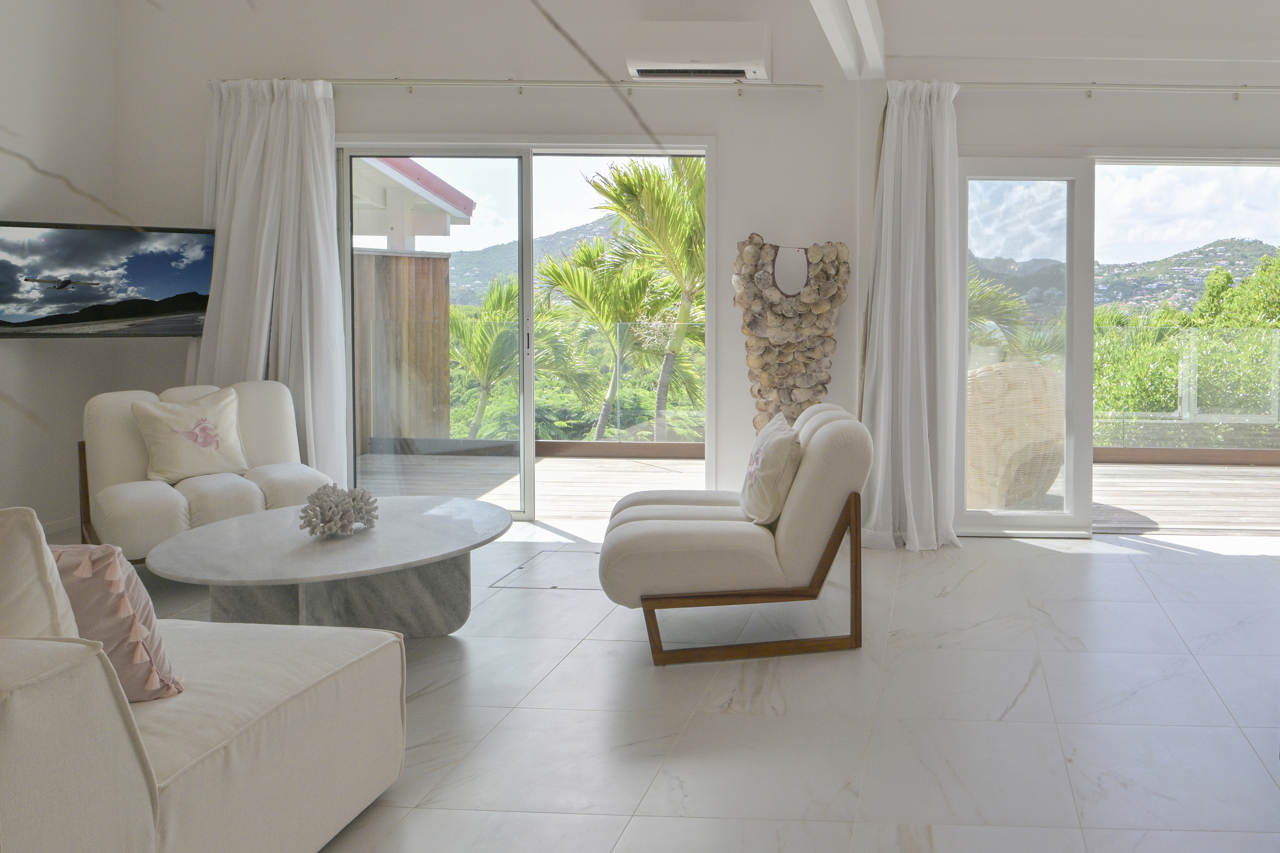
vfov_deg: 51.2
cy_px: 392
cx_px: 939
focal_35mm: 25
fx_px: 889
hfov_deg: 67.6
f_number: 10
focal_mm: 16
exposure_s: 1/60
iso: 110
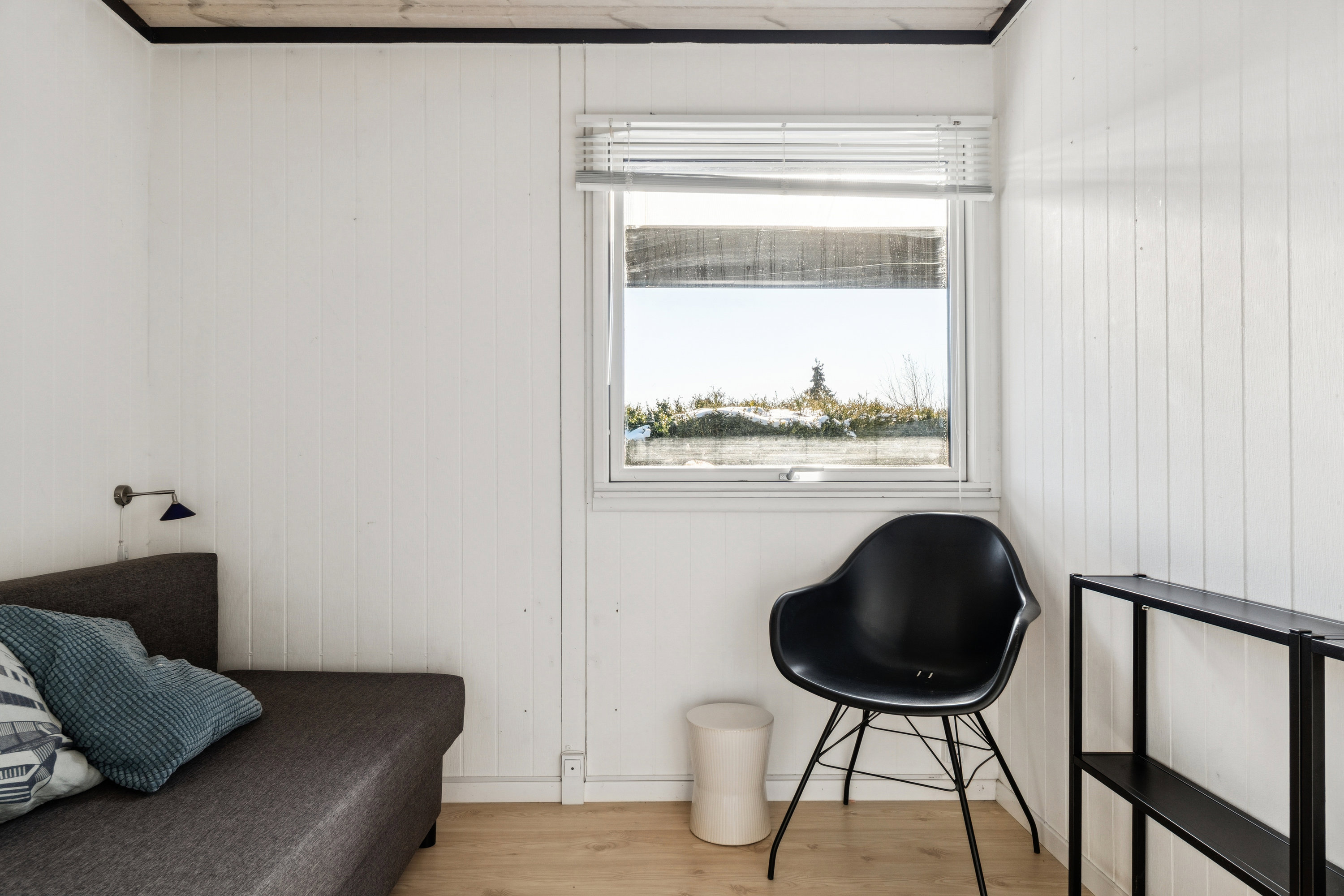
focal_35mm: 23
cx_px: 672
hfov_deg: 75.5
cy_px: 448
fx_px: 868
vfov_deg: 54.6
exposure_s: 1/60
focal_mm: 15.5
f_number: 8
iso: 200
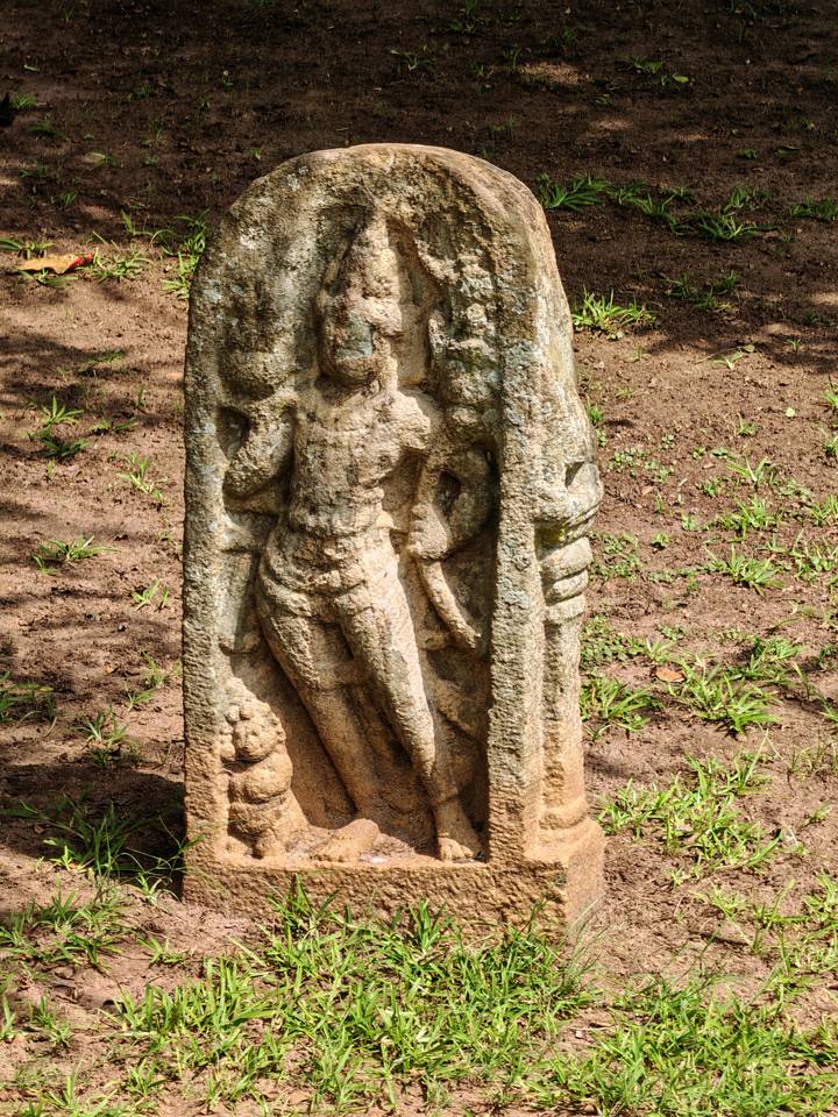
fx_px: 4648
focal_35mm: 144
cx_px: 419
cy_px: 558
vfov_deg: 13.7
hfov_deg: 10.3
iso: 100
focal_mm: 15.38
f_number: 2.6
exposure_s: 1/250
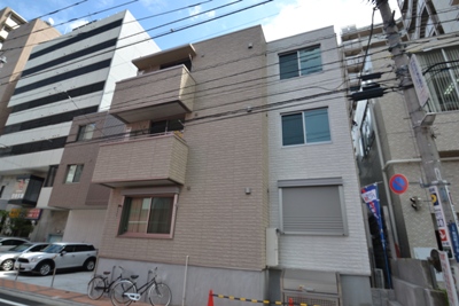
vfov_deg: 67.4
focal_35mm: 18
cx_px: 230
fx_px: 230
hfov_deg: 90.0
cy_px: 153
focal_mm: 12
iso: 100
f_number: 7.1
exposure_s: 1/200
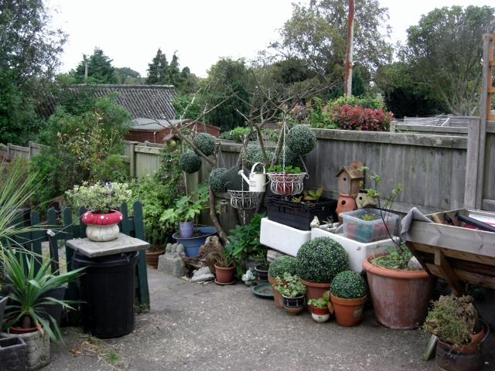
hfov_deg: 49.0
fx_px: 543
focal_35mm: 38
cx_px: 248
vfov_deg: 37.7
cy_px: 186
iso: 80
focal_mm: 7.9
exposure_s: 1/125
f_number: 2.8
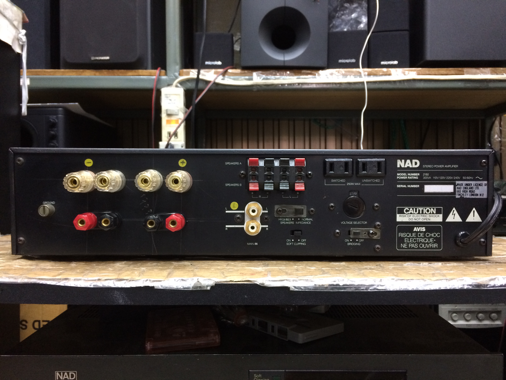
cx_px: 253
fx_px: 424
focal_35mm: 29
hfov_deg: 61.7
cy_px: 190
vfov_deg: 48.2
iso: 320
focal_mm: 4.15
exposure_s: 1/33
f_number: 2.2
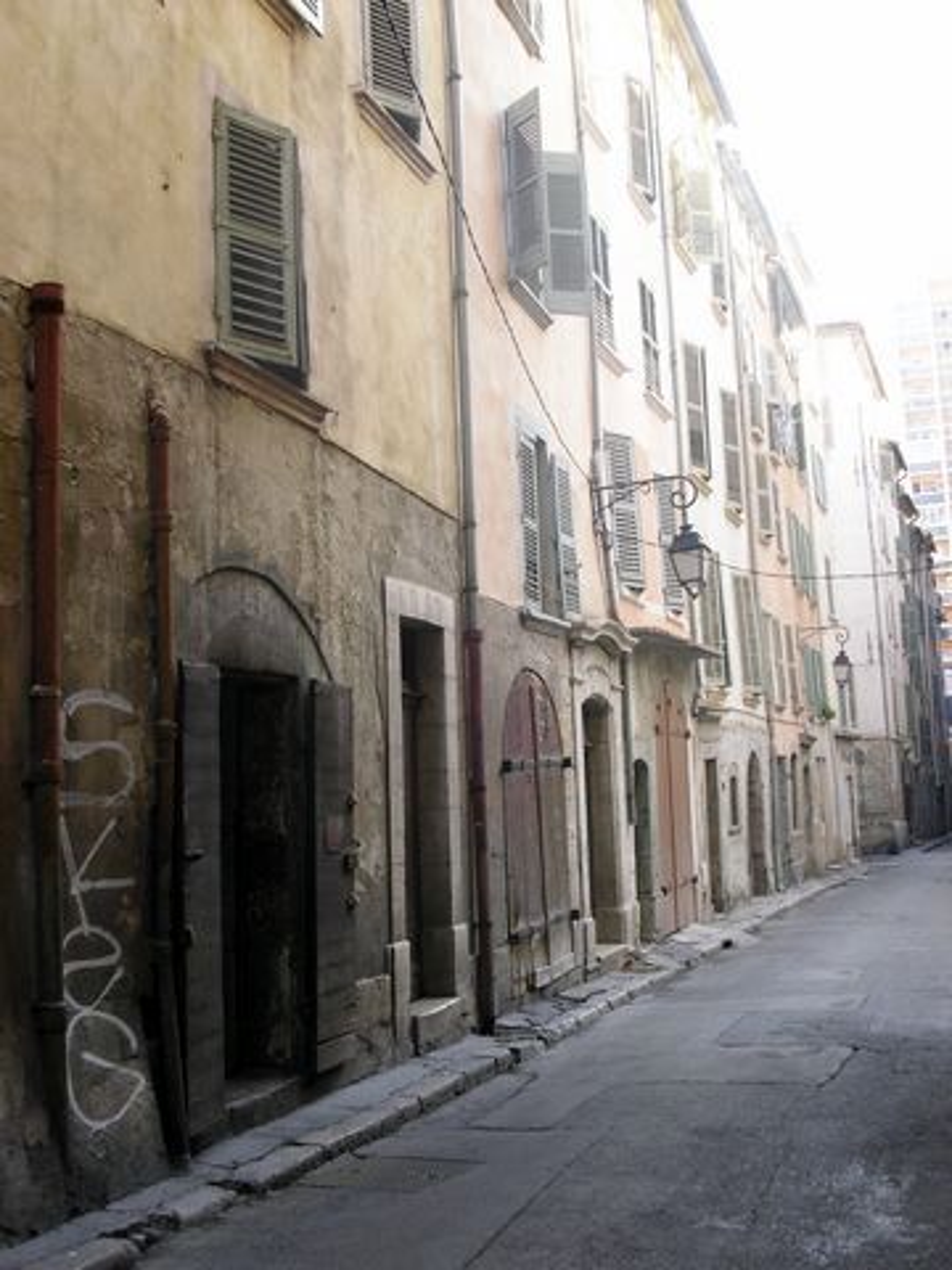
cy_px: 635
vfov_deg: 49.0
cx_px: 476
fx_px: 1393
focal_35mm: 38
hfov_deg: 37.7
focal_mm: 7.8
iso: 100
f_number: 4
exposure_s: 1/45
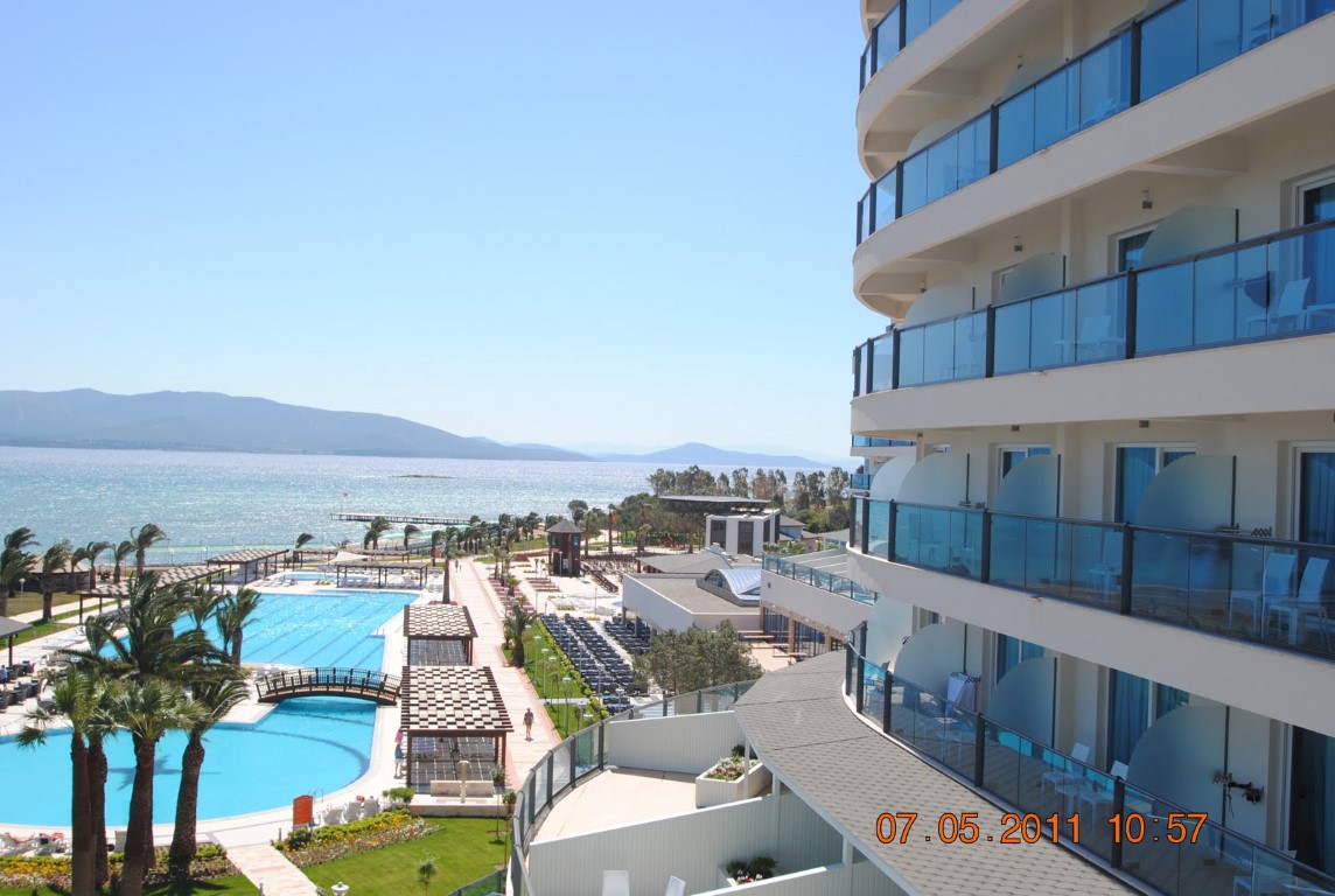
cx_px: 668
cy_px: 448
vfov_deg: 37.0
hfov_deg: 53.0
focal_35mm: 36
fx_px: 1338
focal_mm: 24
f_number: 8
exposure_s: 1/250
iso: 100
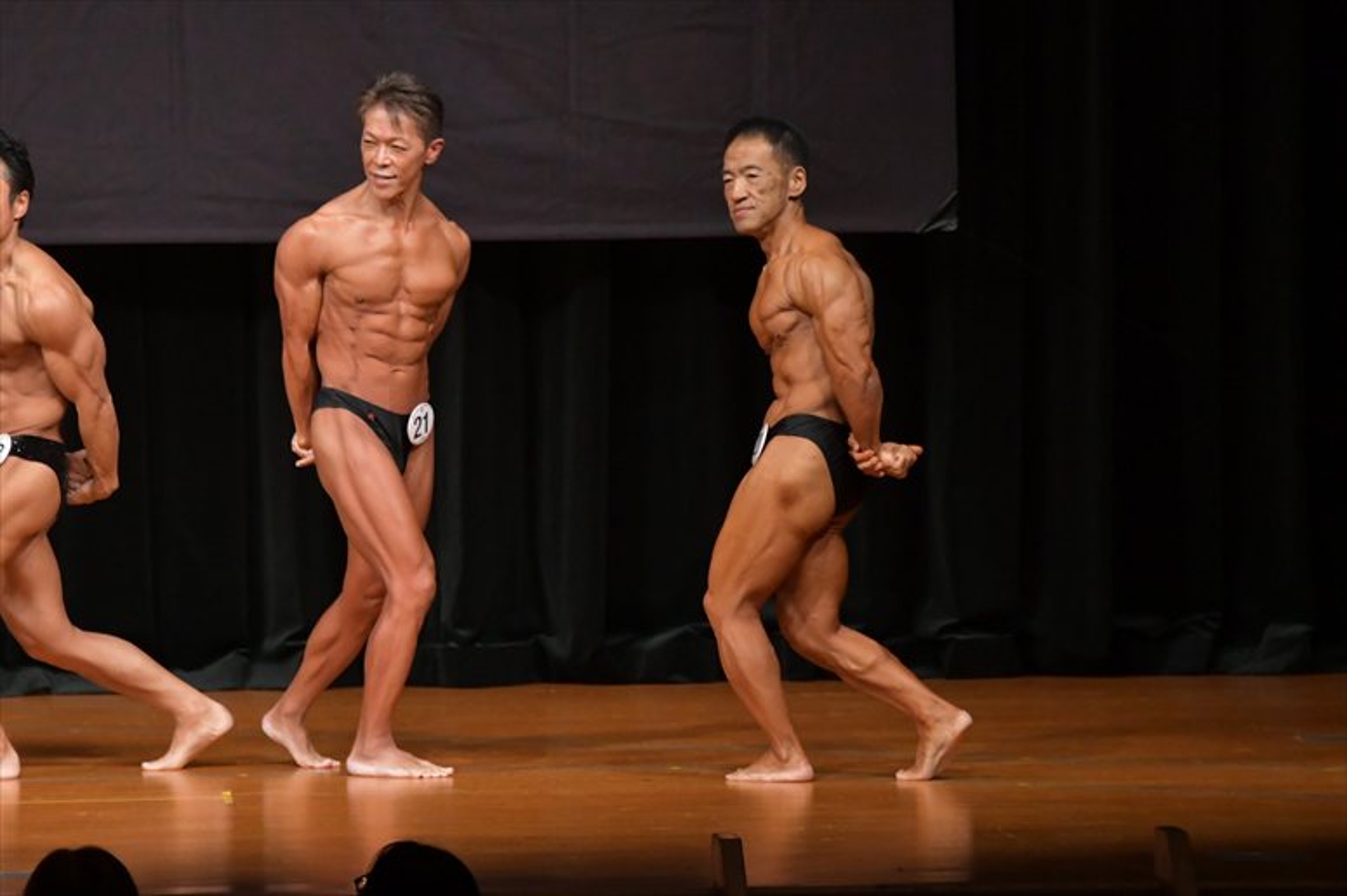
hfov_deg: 7.2
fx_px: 10659
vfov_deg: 4.8
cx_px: 674
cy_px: 448
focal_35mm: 285
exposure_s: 1/400
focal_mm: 190
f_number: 5.6
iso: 5000
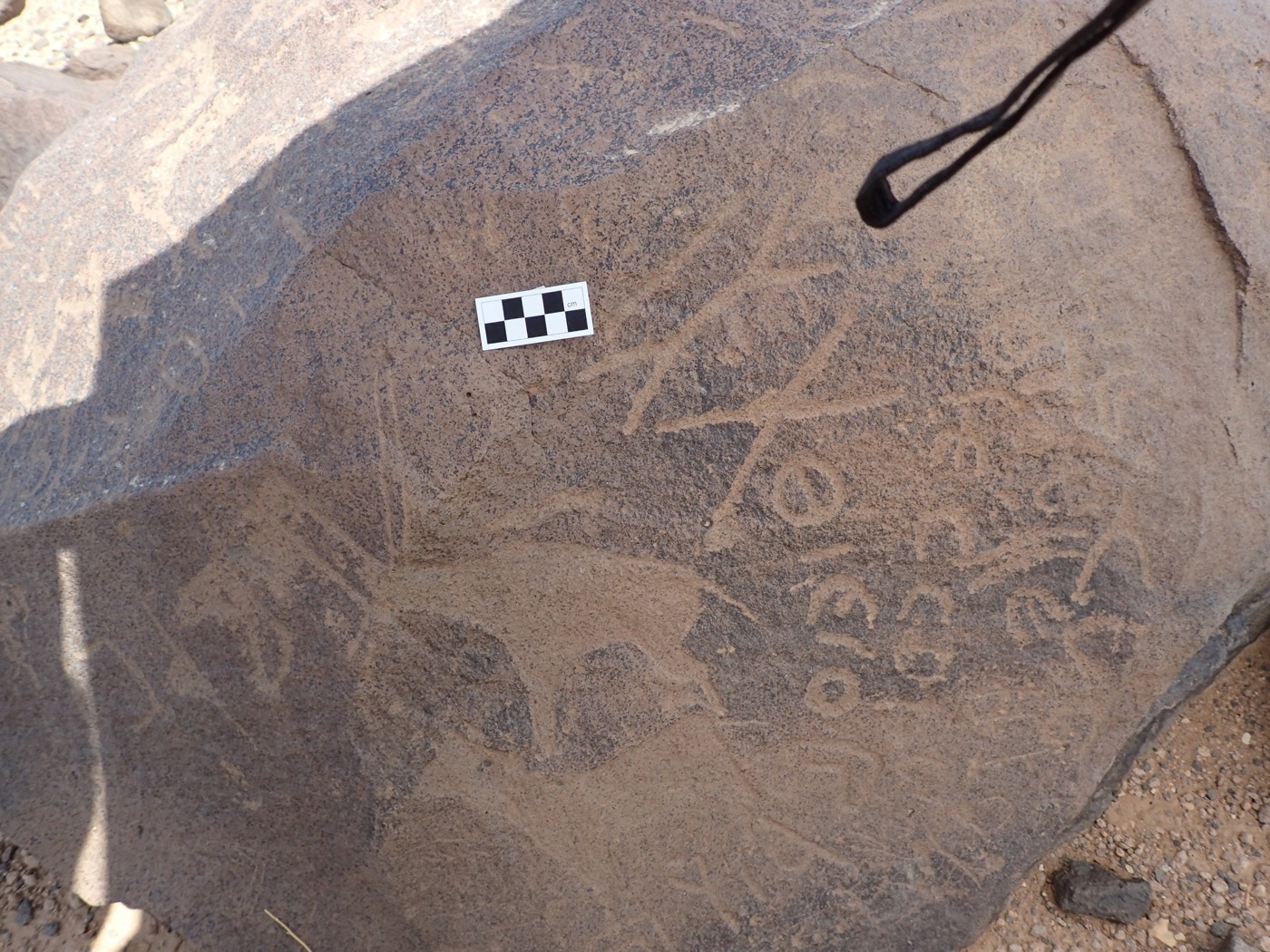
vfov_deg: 54.9
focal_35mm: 25
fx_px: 917
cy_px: 476
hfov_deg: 69.4
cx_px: 635
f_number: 2.8
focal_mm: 4.5
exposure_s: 1/640
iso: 100
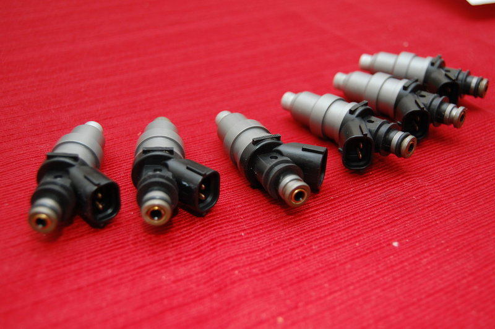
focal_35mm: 42
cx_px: 248
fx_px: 577
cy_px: 164
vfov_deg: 31.8
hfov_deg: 46.4
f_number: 4.2
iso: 400
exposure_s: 1/60
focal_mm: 28
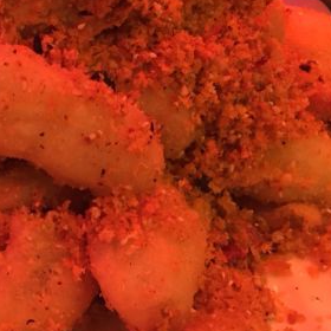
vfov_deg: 26.9
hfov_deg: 26.0
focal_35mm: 64
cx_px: 32
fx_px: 692
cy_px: 166
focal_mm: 4.15
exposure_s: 1/33
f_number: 2.2
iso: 200
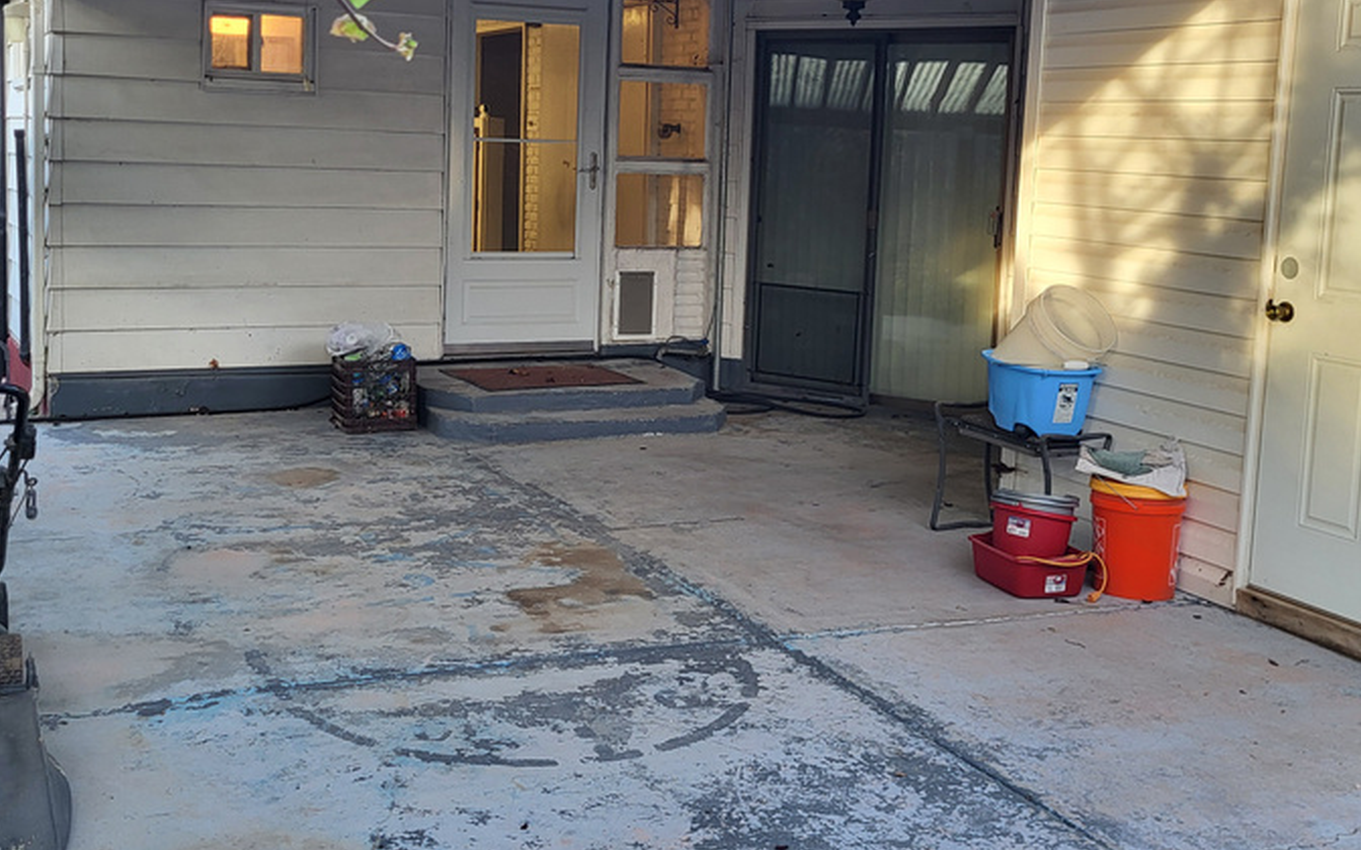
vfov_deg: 30.4
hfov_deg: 47.0
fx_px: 1558
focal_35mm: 42
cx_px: 567
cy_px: 302
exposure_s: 1/120
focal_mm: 5.4
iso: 64
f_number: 1.8
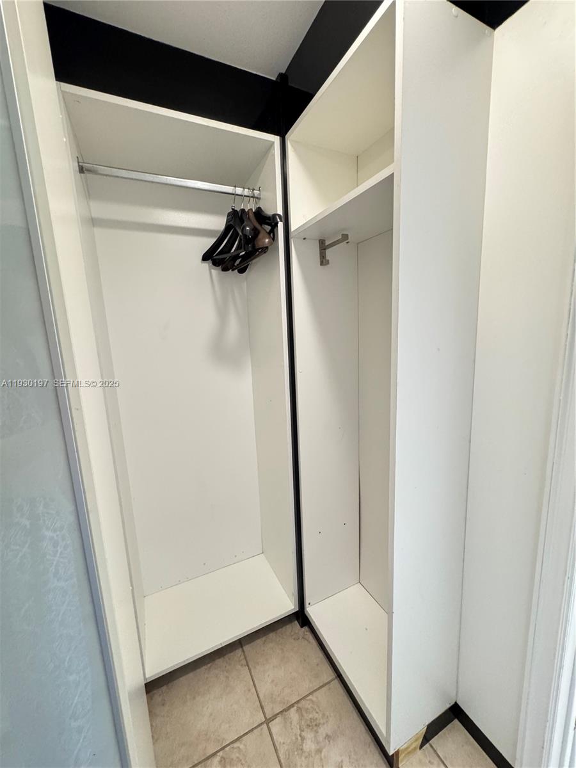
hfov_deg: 85.7
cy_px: 384
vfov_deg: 102.1
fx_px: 311
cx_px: 288
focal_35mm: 14
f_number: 2.2
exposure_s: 1/60
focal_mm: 2.22
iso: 500
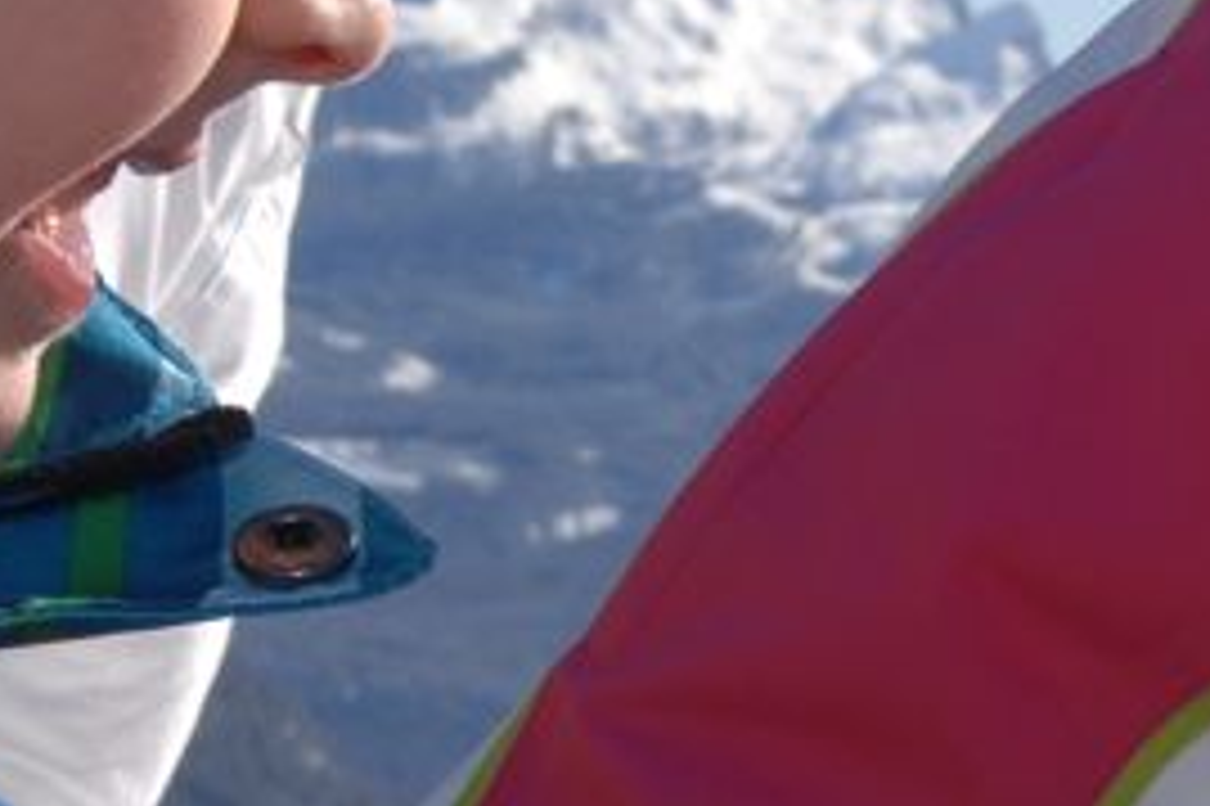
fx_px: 7188
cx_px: 1165
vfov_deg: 6.4
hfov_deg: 9.6
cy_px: 779
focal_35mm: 214
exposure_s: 1/200
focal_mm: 30
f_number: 10
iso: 160
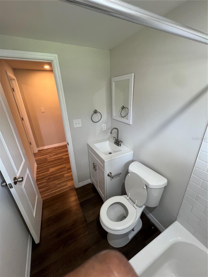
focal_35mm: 13
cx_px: 104
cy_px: 138
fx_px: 104
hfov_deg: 89.9
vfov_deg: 106.2
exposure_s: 1/60
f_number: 1.8
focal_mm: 1.57
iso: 125
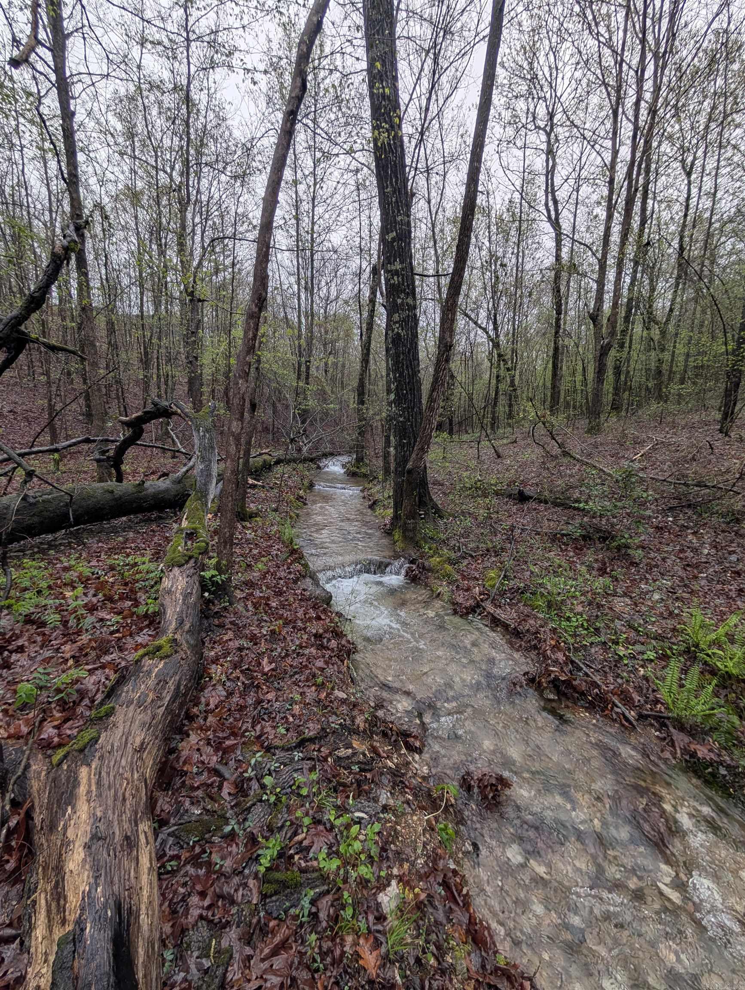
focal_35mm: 12
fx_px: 344
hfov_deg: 94.6
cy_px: 495
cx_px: 372
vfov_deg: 110.5
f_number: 1.7
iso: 48
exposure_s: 1/665
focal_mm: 2.02
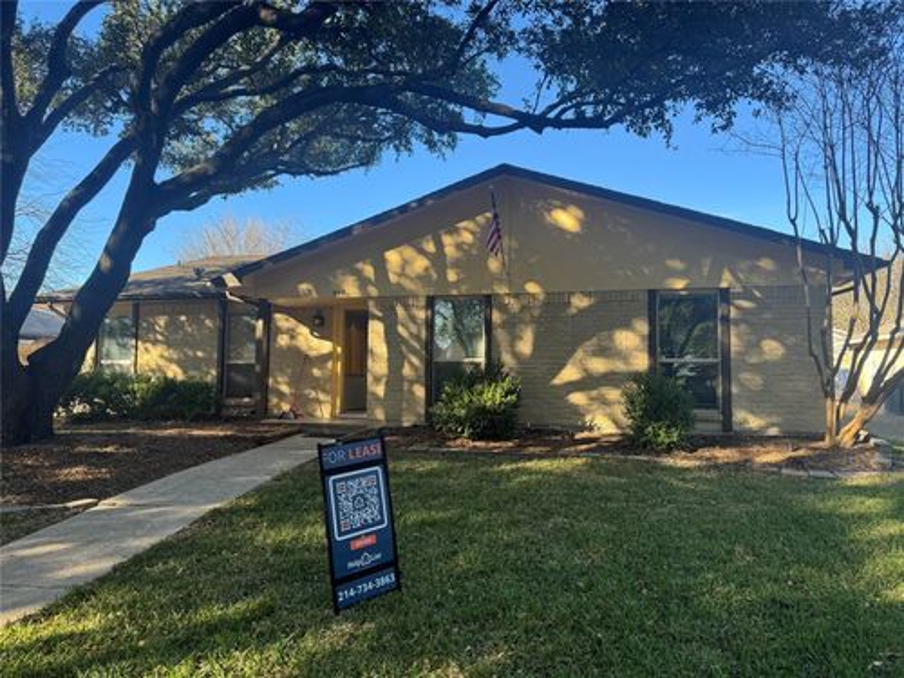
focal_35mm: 24
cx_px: 452
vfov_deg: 56.8
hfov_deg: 71.6
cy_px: 339
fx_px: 627
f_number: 1.78
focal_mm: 6.76
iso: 80
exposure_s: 1/535
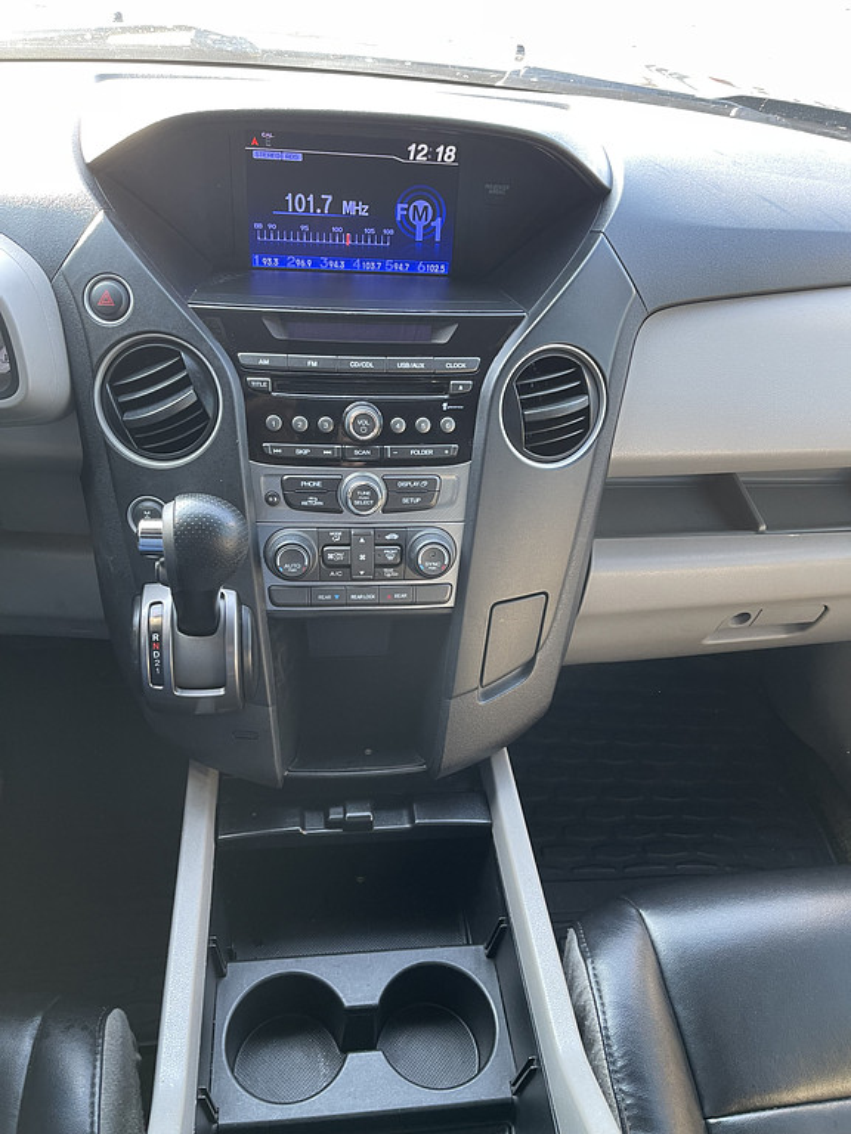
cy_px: 567
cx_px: 426
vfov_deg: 69.4
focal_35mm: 25
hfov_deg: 54.9
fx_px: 819
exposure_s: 1/79
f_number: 1.6
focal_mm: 5.1
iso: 125
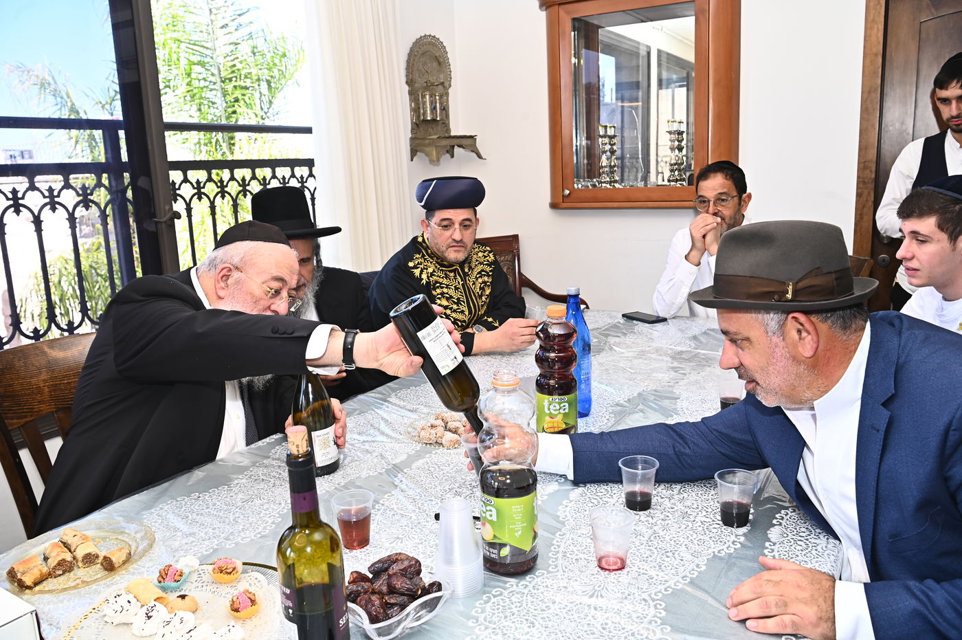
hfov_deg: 63.7
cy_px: 320
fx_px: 774
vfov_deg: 44.9
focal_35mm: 29
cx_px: 481
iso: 800
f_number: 8
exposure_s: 1/100
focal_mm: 29
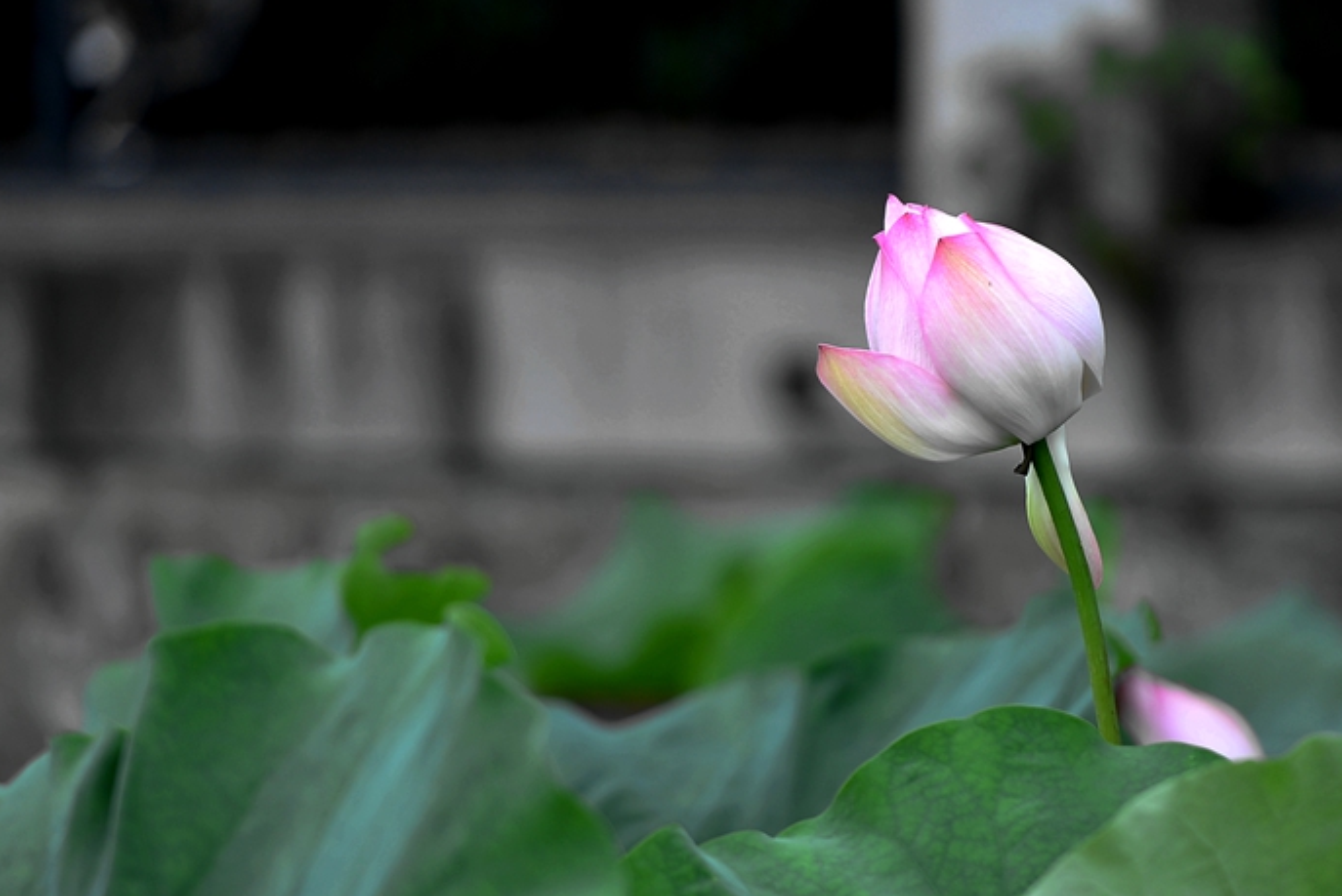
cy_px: 426
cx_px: 815
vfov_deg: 4.6
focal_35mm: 298
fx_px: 11115
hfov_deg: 6.9
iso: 200
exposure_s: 1/800
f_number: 2.8
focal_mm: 200
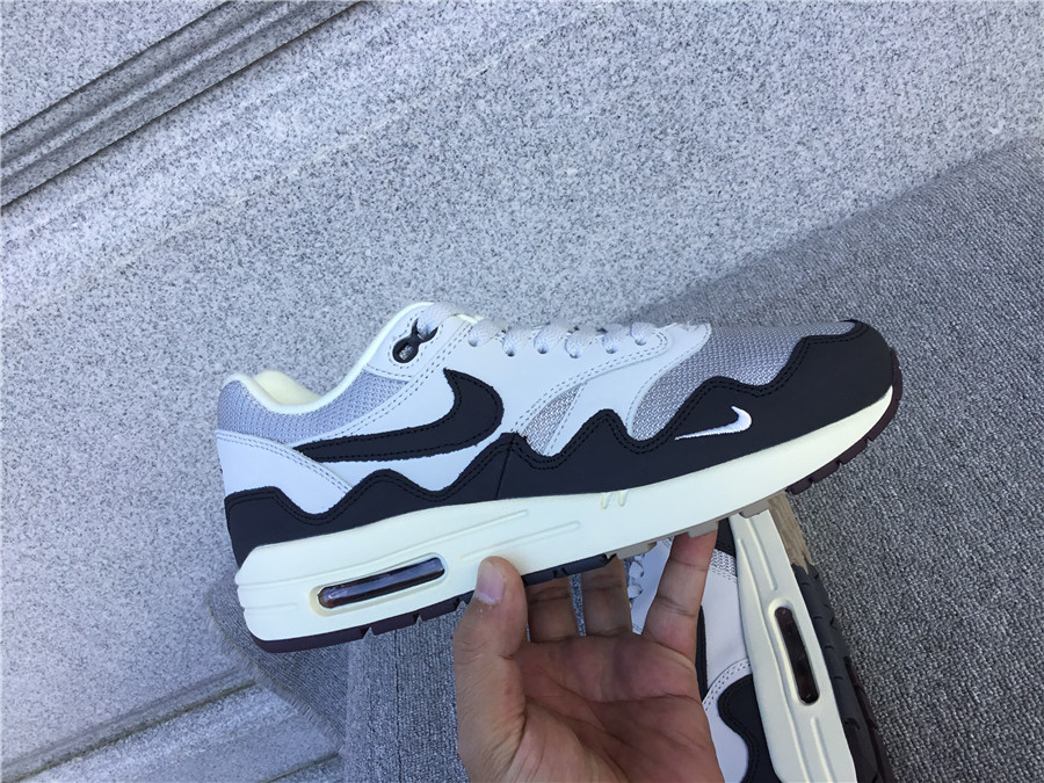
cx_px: 522
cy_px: 392
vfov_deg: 45.4
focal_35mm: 31
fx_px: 935
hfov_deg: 58.4
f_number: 2.4
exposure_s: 1/275
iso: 25
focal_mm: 3.3
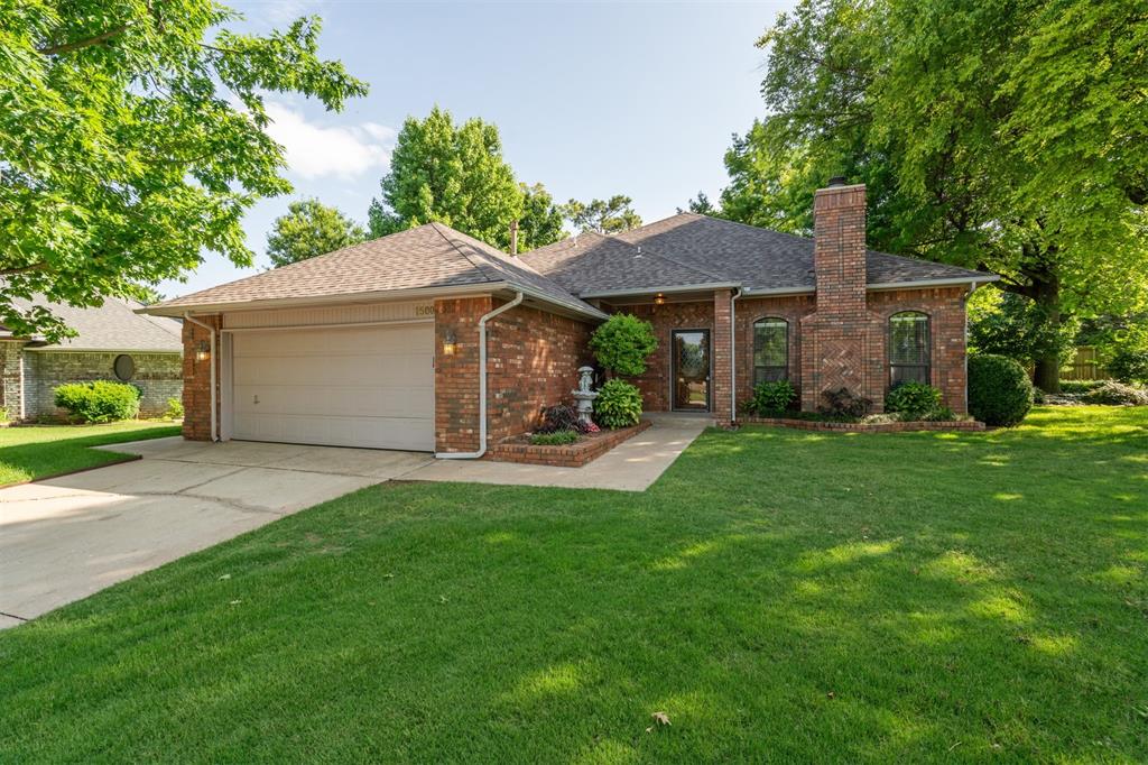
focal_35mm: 16
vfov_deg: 73.7
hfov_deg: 96.8
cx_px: 574
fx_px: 510
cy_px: 382
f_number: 7.1
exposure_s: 1/200
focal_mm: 16
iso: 200
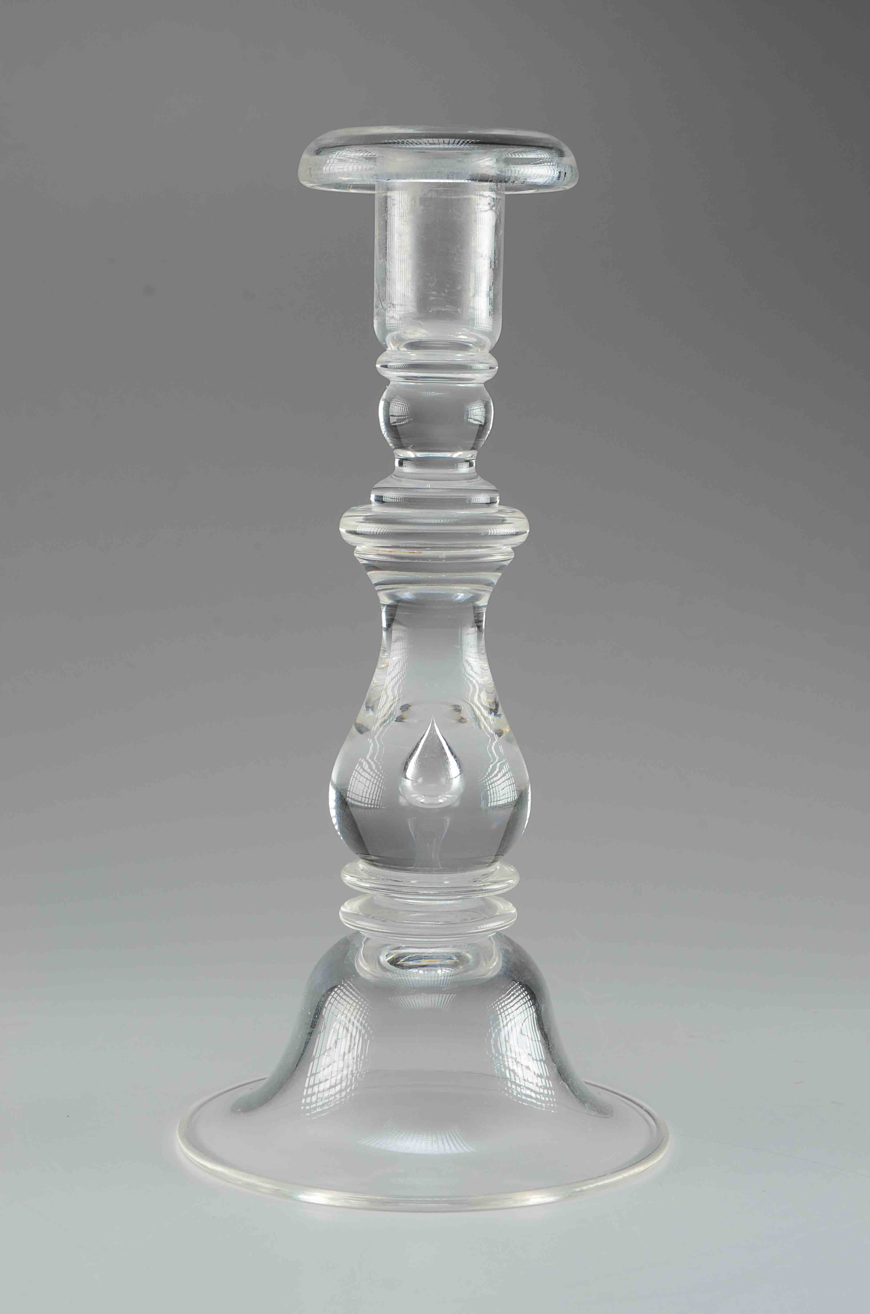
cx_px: 435
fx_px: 2840
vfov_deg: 26.0
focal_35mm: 78
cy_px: 657
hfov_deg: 17.4
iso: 100
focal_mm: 52
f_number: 14
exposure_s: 1/80
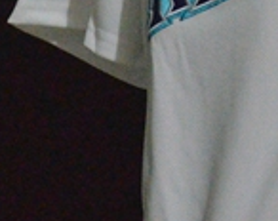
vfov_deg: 5.0
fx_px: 2536
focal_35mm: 309
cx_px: 623
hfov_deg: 6.1
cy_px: 11
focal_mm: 40
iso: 4000
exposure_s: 1/100
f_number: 5
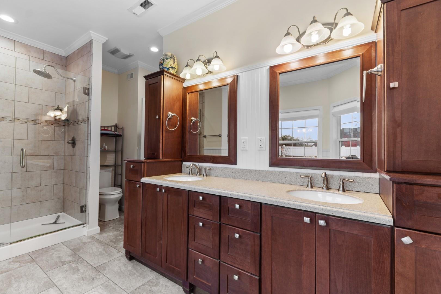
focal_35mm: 15
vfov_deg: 77.3
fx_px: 184
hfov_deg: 100.4
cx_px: 220
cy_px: 147
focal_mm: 10
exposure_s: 1/6
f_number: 4.5
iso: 100
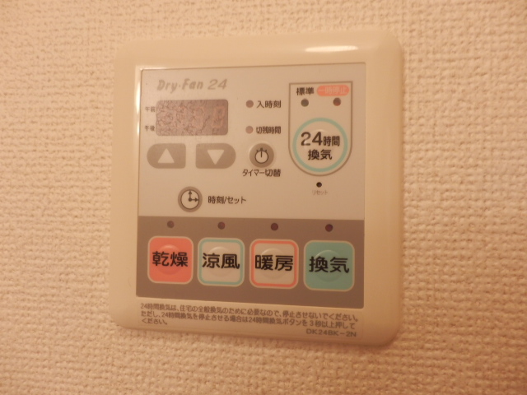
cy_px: 198
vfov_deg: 56.8
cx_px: 264
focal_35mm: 24
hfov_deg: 71.6
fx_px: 365
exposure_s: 1/30
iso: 200
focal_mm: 4.2
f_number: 3
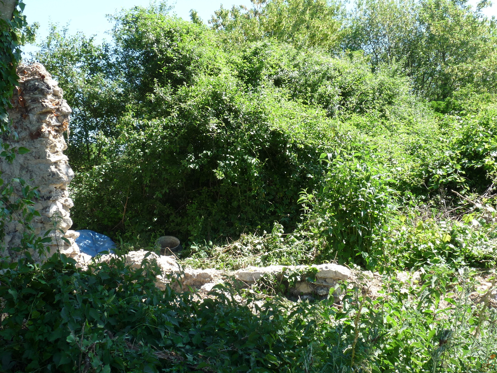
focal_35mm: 34
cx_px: 248
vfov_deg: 41.8
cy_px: 186
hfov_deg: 54.0
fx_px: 488
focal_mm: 4.8
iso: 100
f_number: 4
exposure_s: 1/160
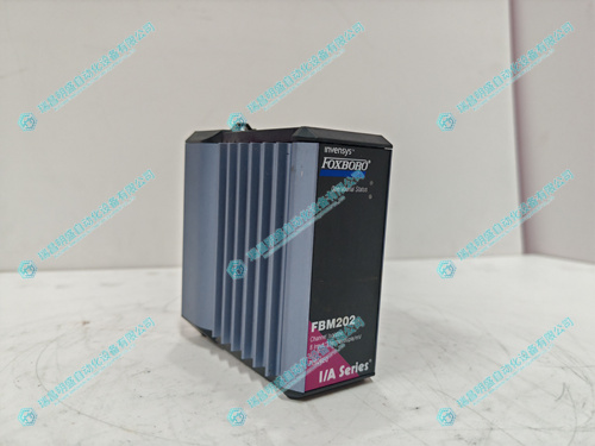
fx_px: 464
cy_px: 223
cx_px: 298
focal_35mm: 27
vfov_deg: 51.4
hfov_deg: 65.3
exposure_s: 1/100
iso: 200
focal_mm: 5.52
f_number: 1.95
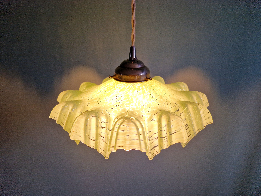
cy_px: 98
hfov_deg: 73.9
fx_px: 173
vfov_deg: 58.9
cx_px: 130
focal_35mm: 23
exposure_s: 1/100
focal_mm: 5.4
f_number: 1.8
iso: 64
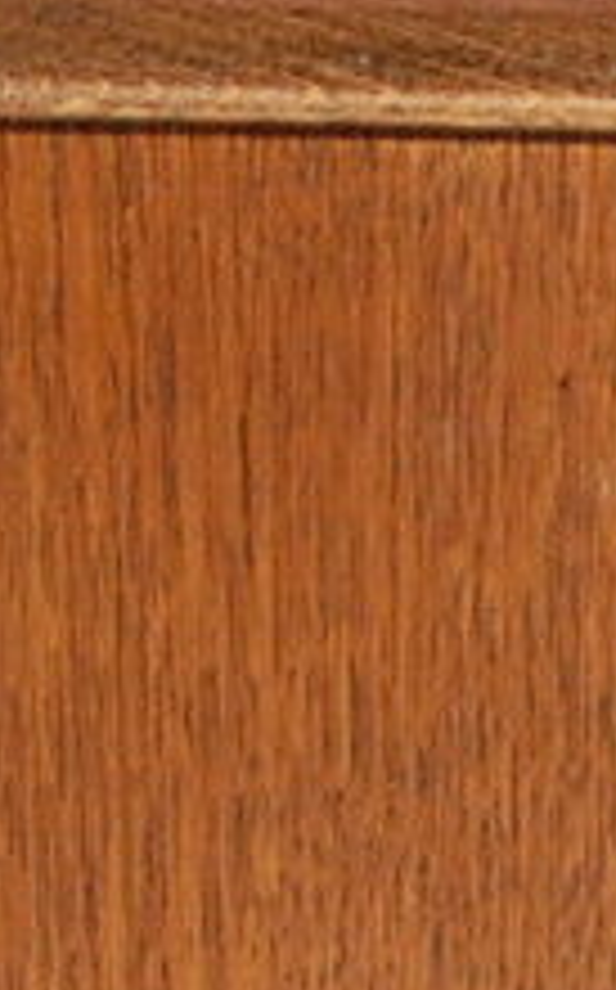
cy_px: 729
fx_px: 11823
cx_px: 2046
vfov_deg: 4.8
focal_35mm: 439
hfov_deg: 2.9
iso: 400
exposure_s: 1/60
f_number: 4.5
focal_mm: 42
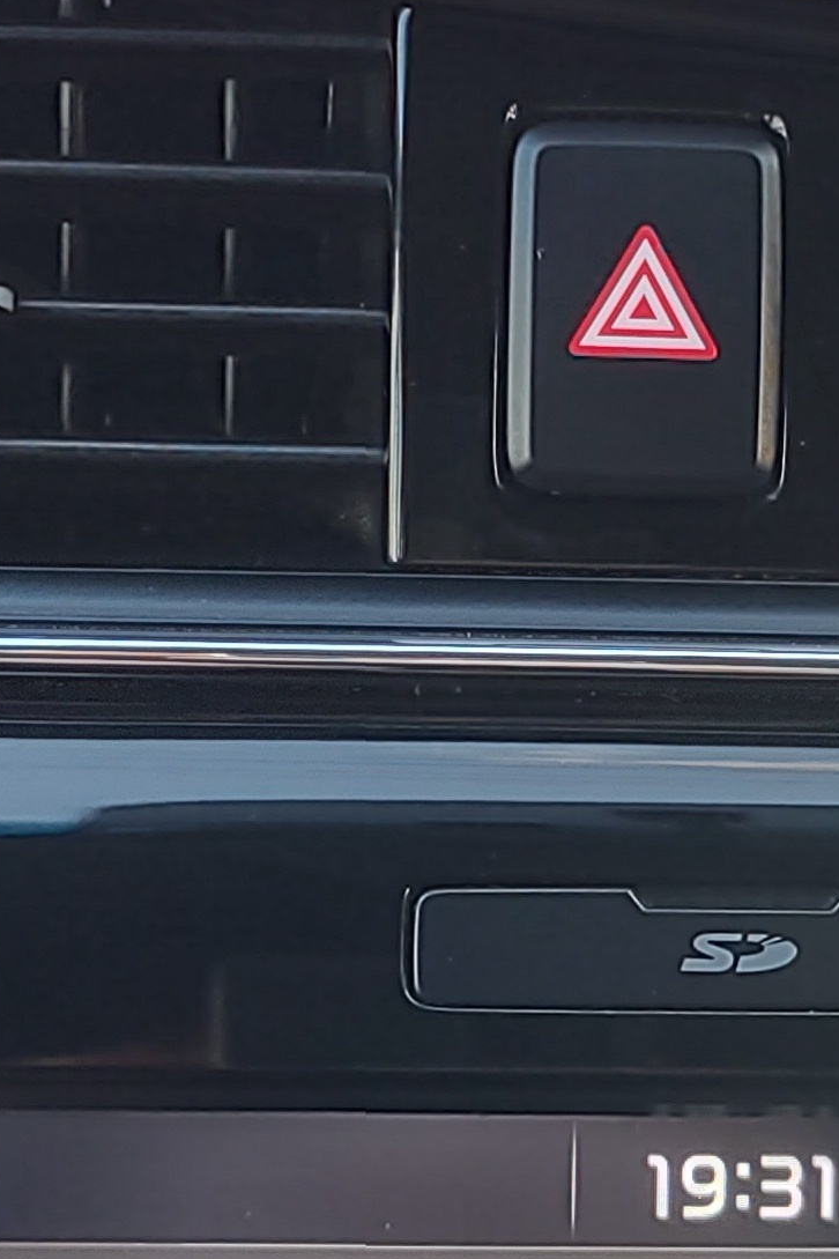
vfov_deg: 22.6
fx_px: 3146
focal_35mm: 90
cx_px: 667
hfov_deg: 15.1
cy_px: 505
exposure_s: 1/100
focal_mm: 5.56
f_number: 1.8
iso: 120
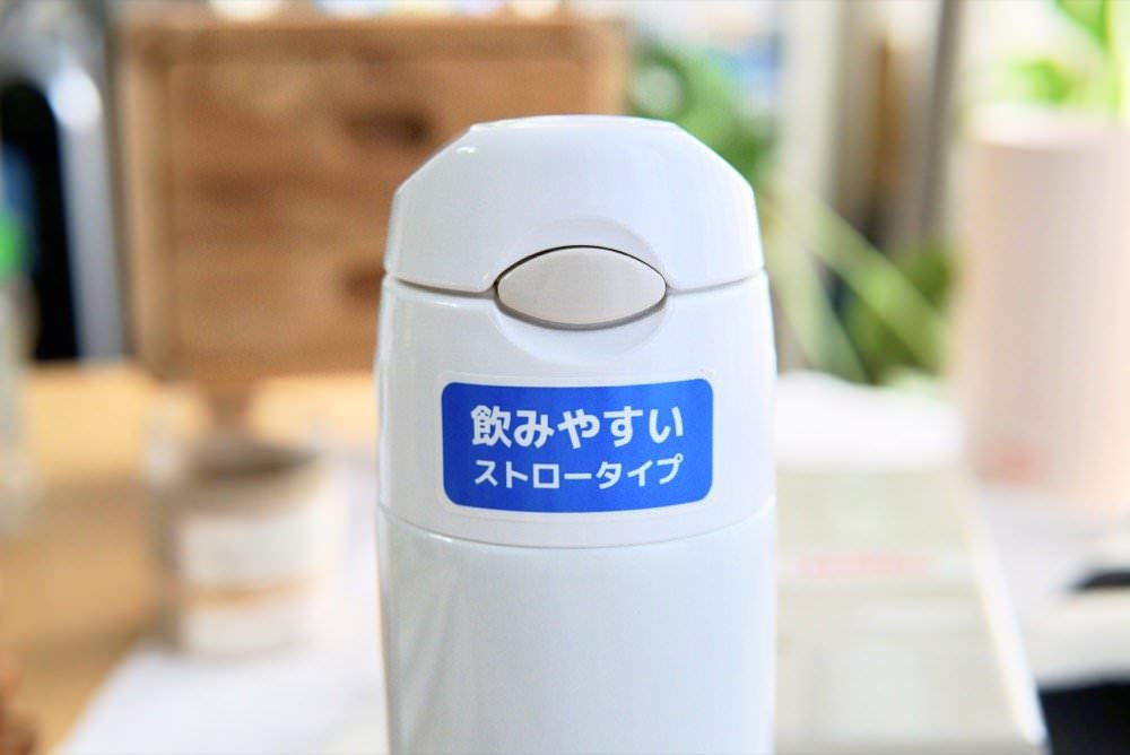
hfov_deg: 43.6
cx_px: 565
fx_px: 1413
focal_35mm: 45
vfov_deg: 29.9
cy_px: 378
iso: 400
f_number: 4
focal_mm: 30
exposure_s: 1/160
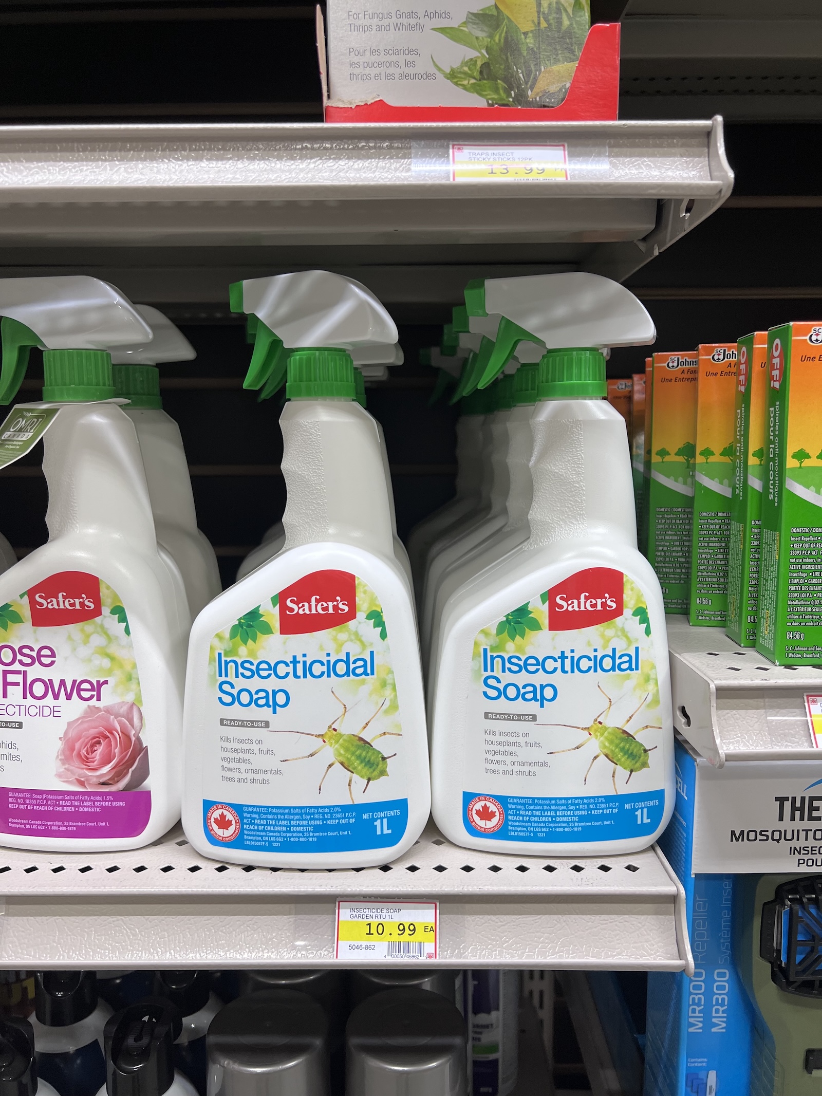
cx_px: 411
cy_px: 548
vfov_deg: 67.3
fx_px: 823
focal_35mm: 26
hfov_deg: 53.1
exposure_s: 1/120
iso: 100
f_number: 1.5
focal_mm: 5.7
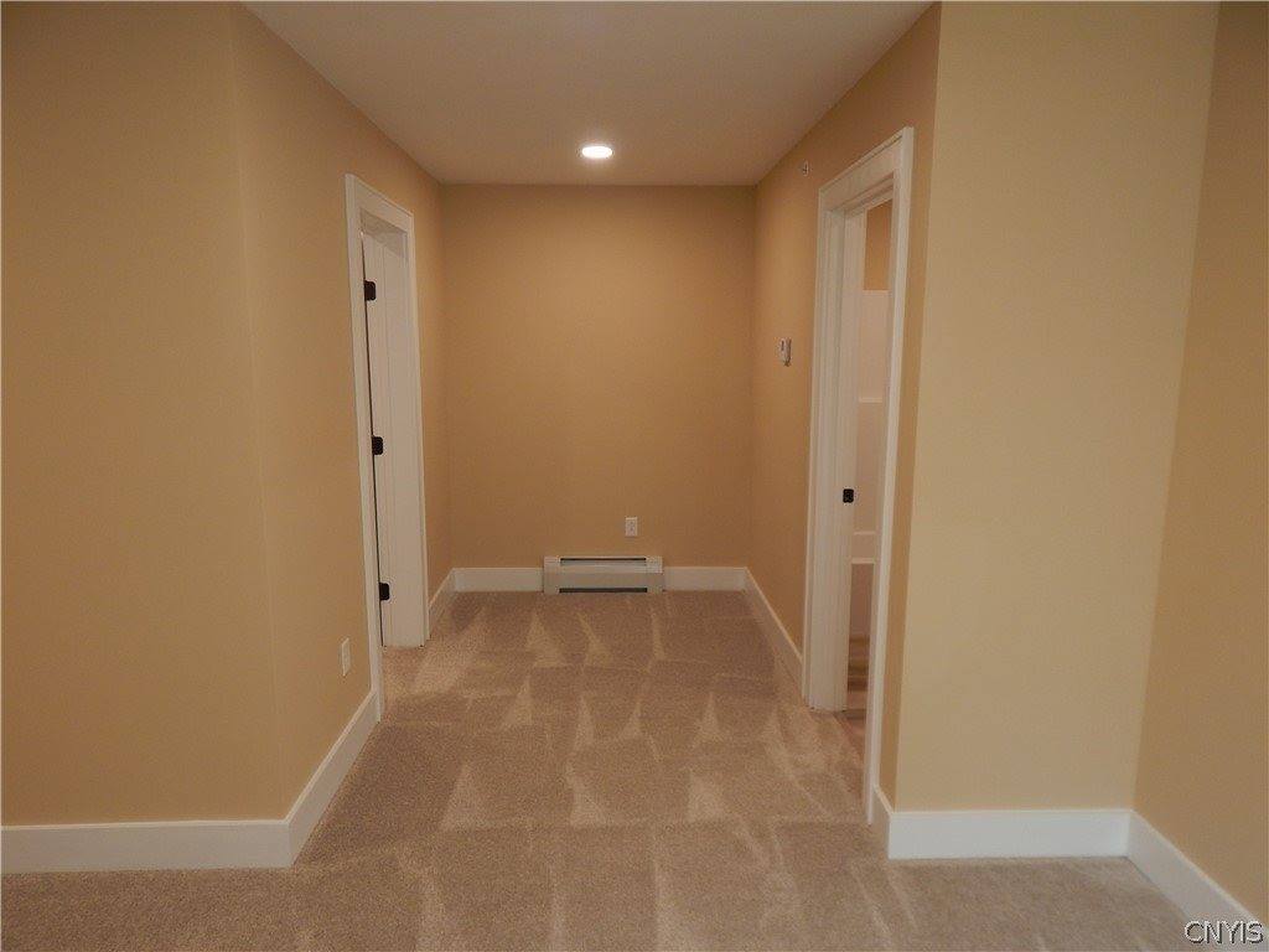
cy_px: 476
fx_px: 843
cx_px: 634
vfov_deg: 58.9
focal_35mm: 23
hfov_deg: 73.9
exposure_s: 1/30
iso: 125
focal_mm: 4
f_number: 3
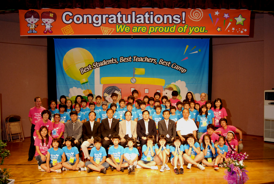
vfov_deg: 37.0
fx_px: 275
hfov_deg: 53.0
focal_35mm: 36
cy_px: 92
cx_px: 137
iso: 800
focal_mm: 24
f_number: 7.1
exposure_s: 1/30
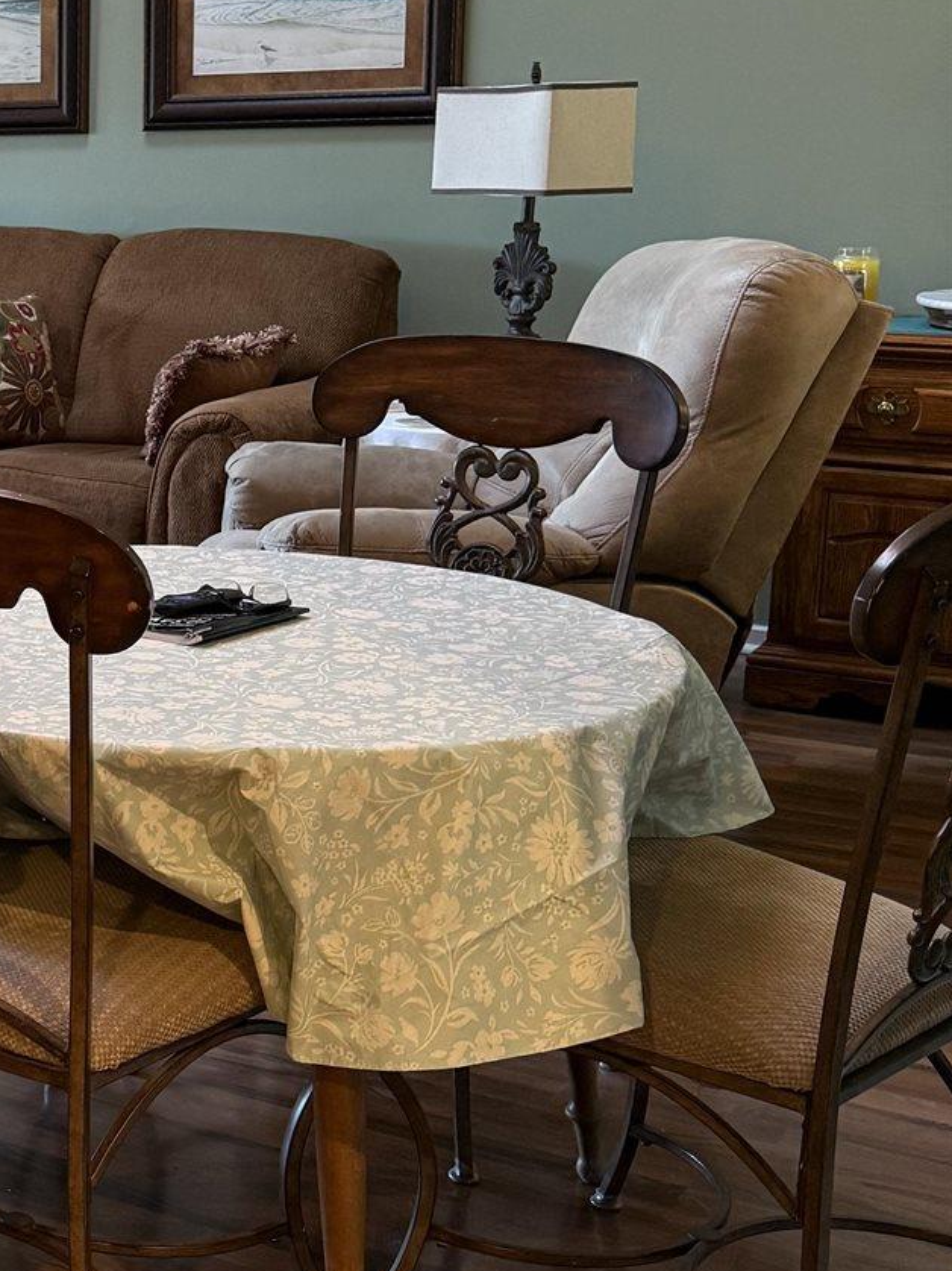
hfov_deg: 20.0
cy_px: 566
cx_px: -353
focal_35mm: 66
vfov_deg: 29.4
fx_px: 2421
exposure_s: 1/60
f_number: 1.78
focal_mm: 6.76
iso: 200
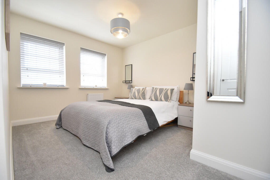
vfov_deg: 77.3
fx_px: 113
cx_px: 135
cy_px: 90
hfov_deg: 100.4
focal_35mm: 15
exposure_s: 1/125
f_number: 3.5
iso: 800
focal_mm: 10
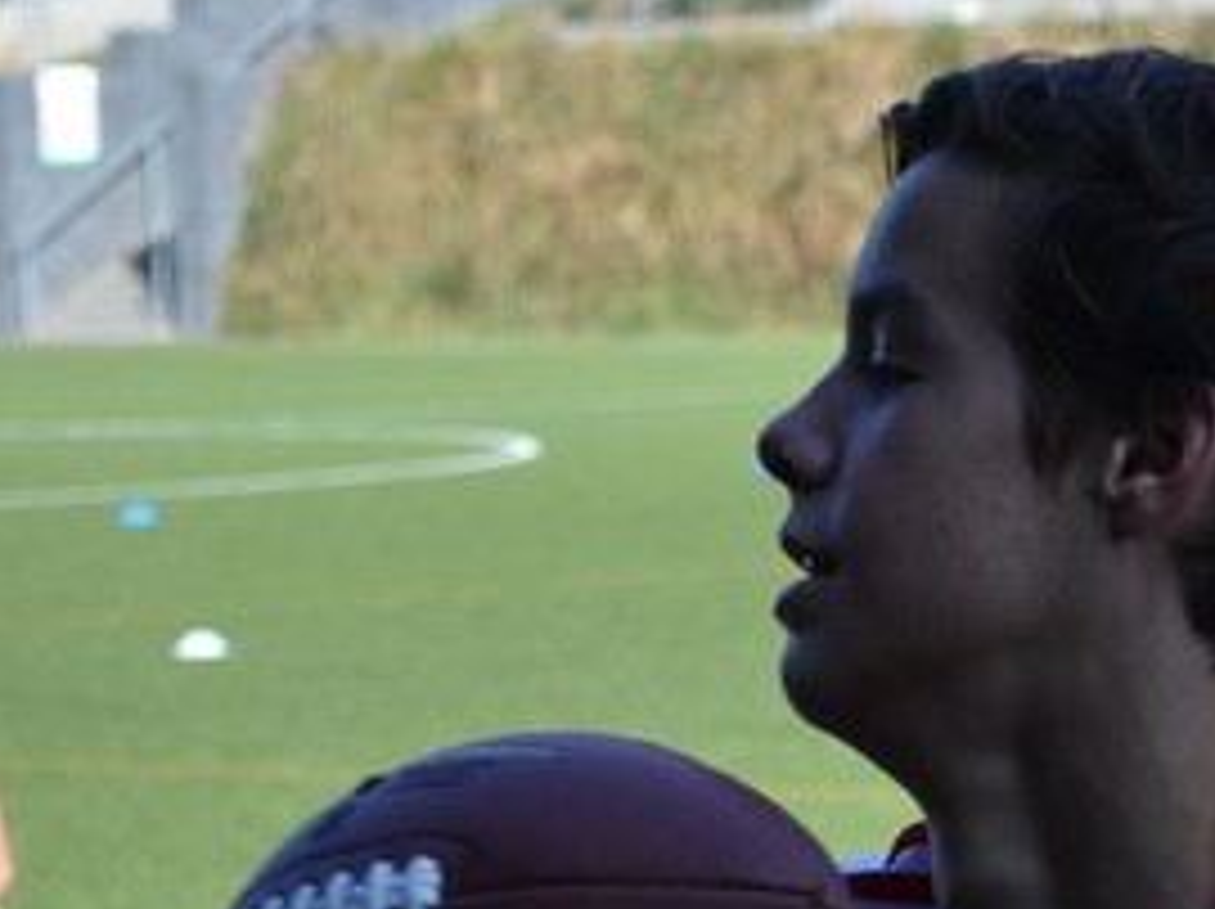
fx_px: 8066
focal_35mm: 230
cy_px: 1420
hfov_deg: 8.6
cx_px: 1148
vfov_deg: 6.4
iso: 400
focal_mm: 42
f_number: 5.3
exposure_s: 1/1000
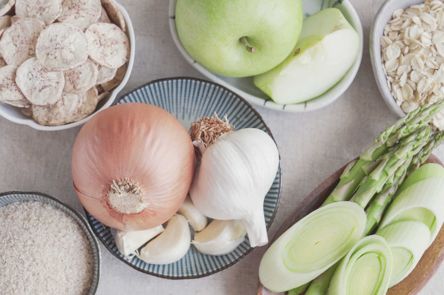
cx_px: 222
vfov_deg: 19.7
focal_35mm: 69
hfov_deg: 29.3
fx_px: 851
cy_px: 148
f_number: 5.6
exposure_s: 1/50
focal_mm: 46
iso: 400
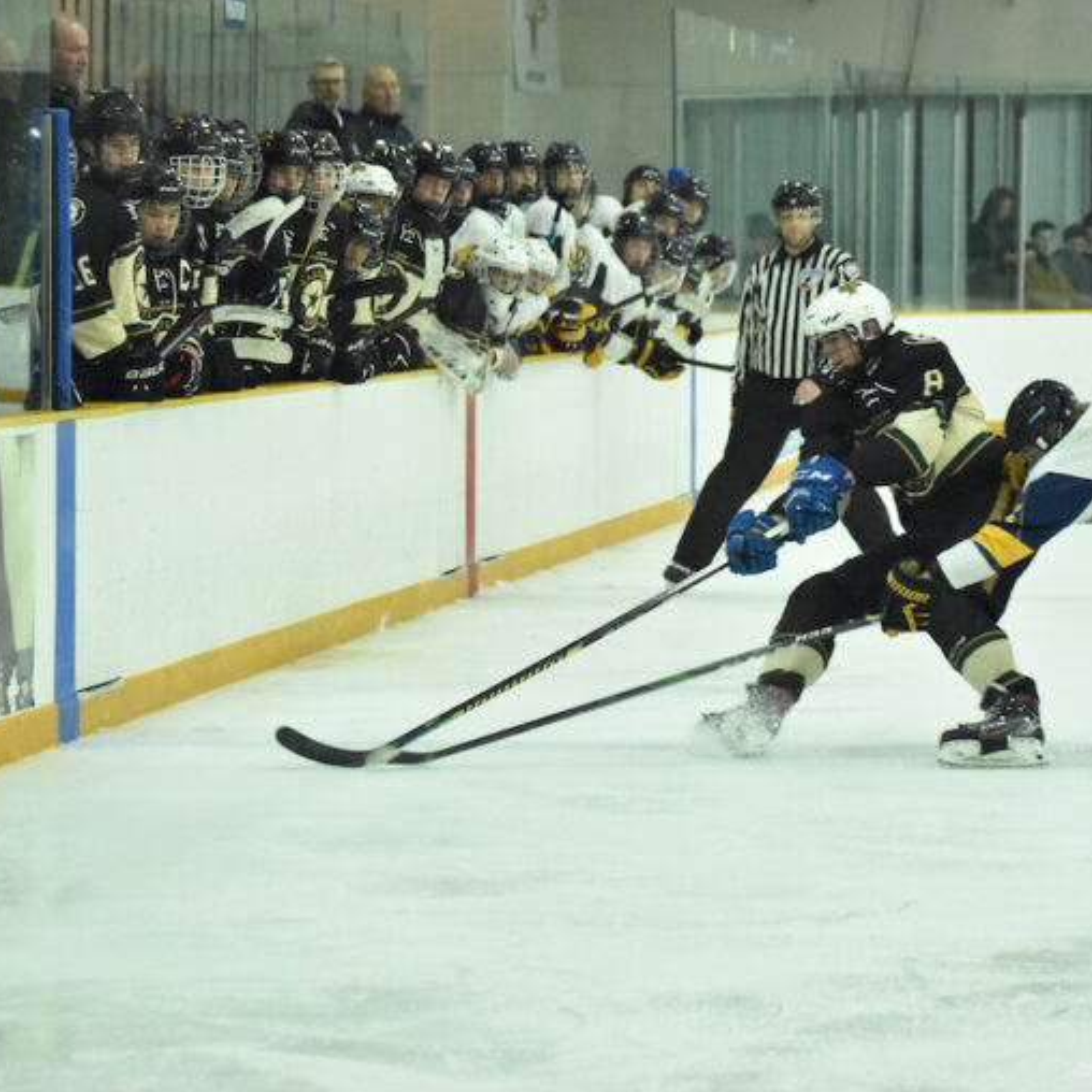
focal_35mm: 189
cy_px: 546
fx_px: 6745
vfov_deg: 9.3
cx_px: 694
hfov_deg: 9.3
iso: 10000
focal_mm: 98
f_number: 4.8
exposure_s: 1/500
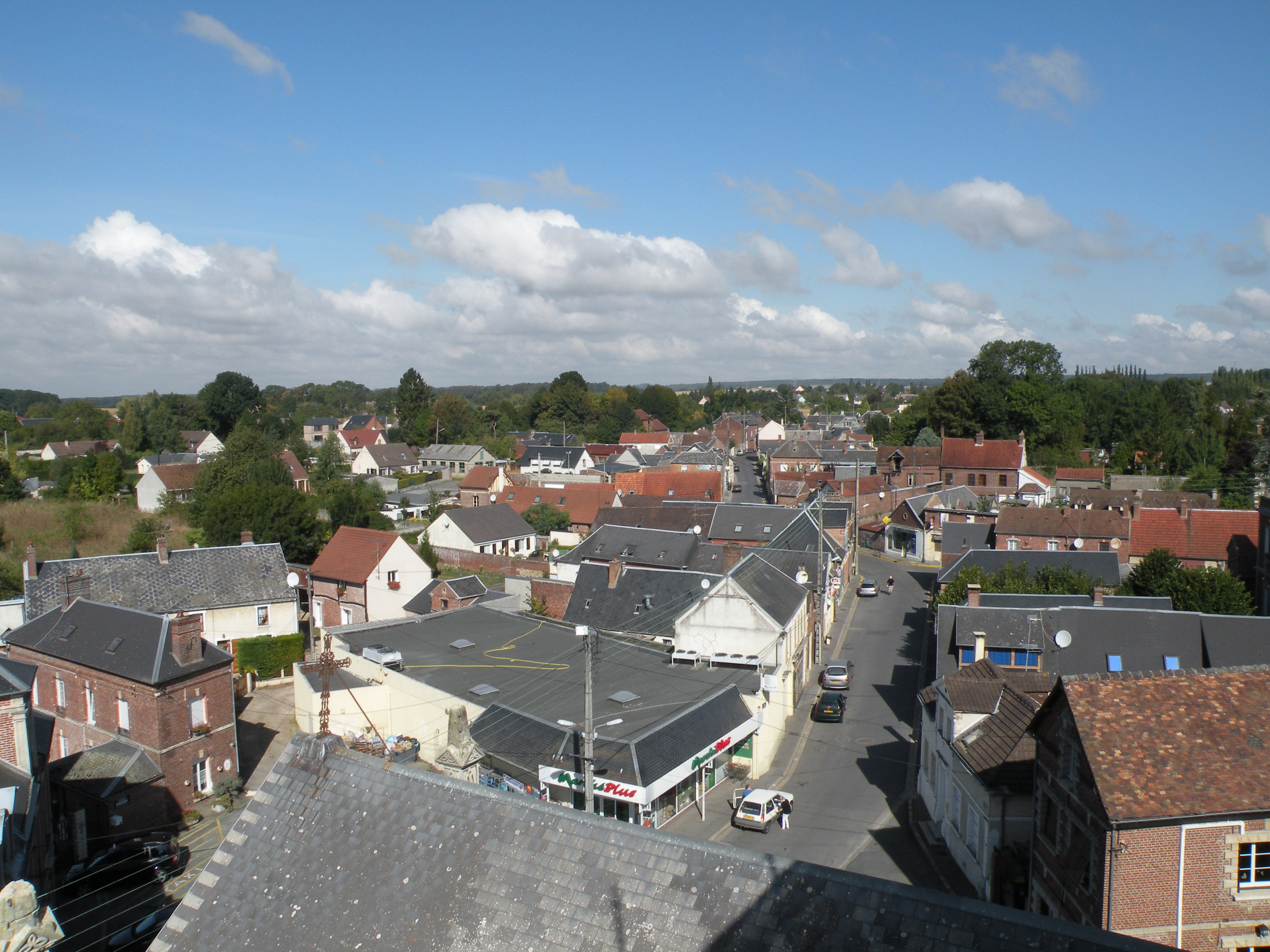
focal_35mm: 27
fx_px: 991
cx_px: 635
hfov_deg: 65.3
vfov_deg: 51.4
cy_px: 476
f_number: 7.1
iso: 64
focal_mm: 4.7
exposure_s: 1/320
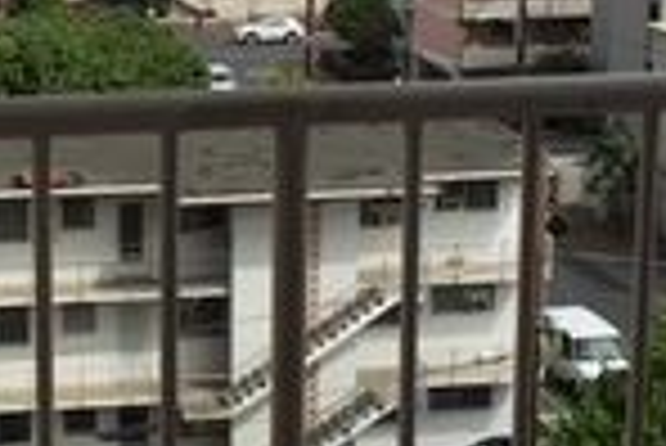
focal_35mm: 102
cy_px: 187
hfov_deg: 19.7
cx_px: 112
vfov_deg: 13.4
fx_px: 1889
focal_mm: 4.15
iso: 32
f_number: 2.2
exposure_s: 1/1883
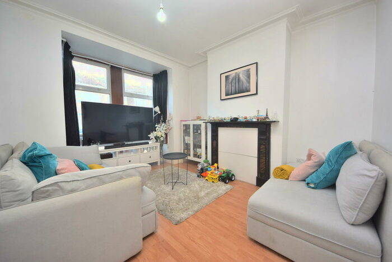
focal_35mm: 20
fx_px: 212
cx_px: 196
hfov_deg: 85.4
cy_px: 131
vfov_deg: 63.2
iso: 640
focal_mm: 13
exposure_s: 1/125
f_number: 5.6
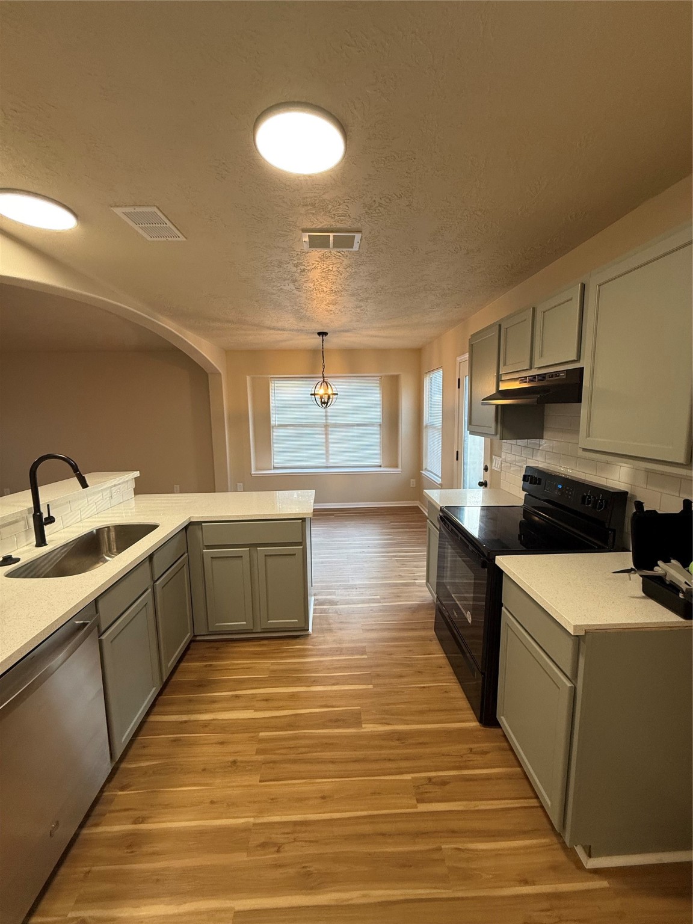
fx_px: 374
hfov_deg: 85.7
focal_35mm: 14
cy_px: 462
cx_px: 346
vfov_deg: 102.1
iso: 200
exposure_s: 1/120
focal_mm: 2.22
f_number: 2.2
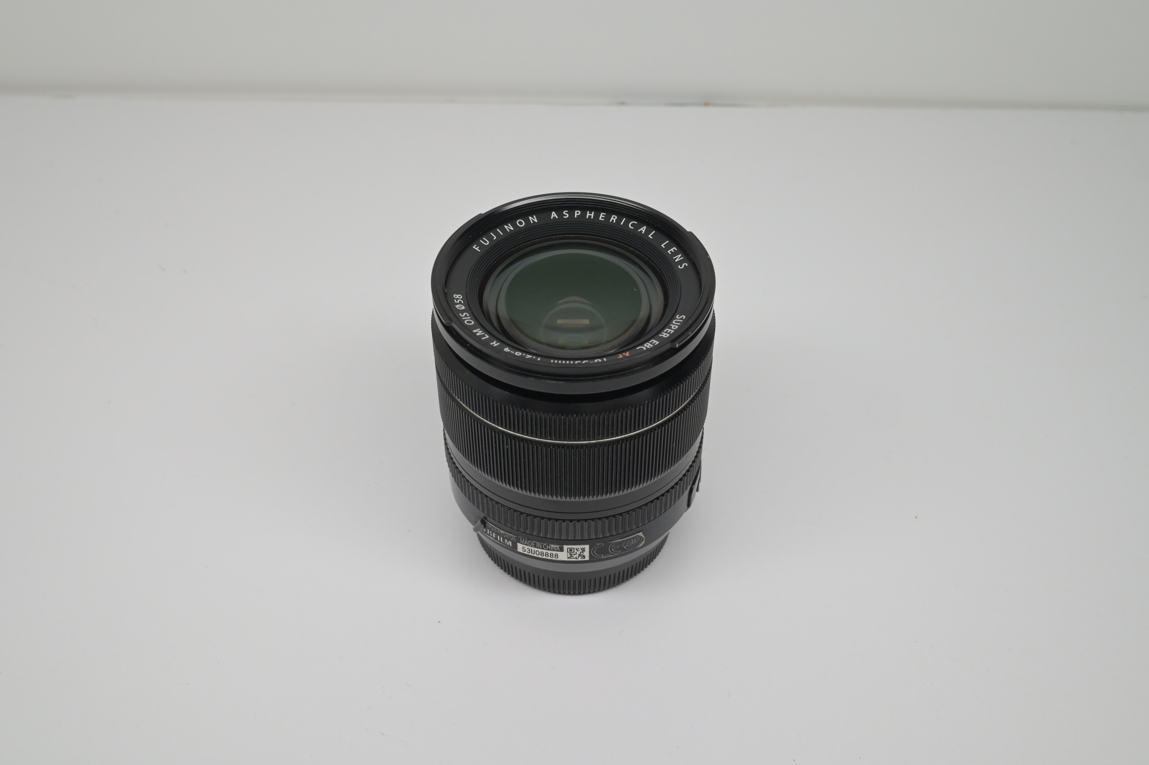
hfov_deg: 48.5
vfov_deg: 33.4
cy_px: 382
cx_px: 574
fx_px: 1276
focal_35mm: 40
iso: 2000
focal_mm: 40
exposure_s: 1/200
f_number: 13
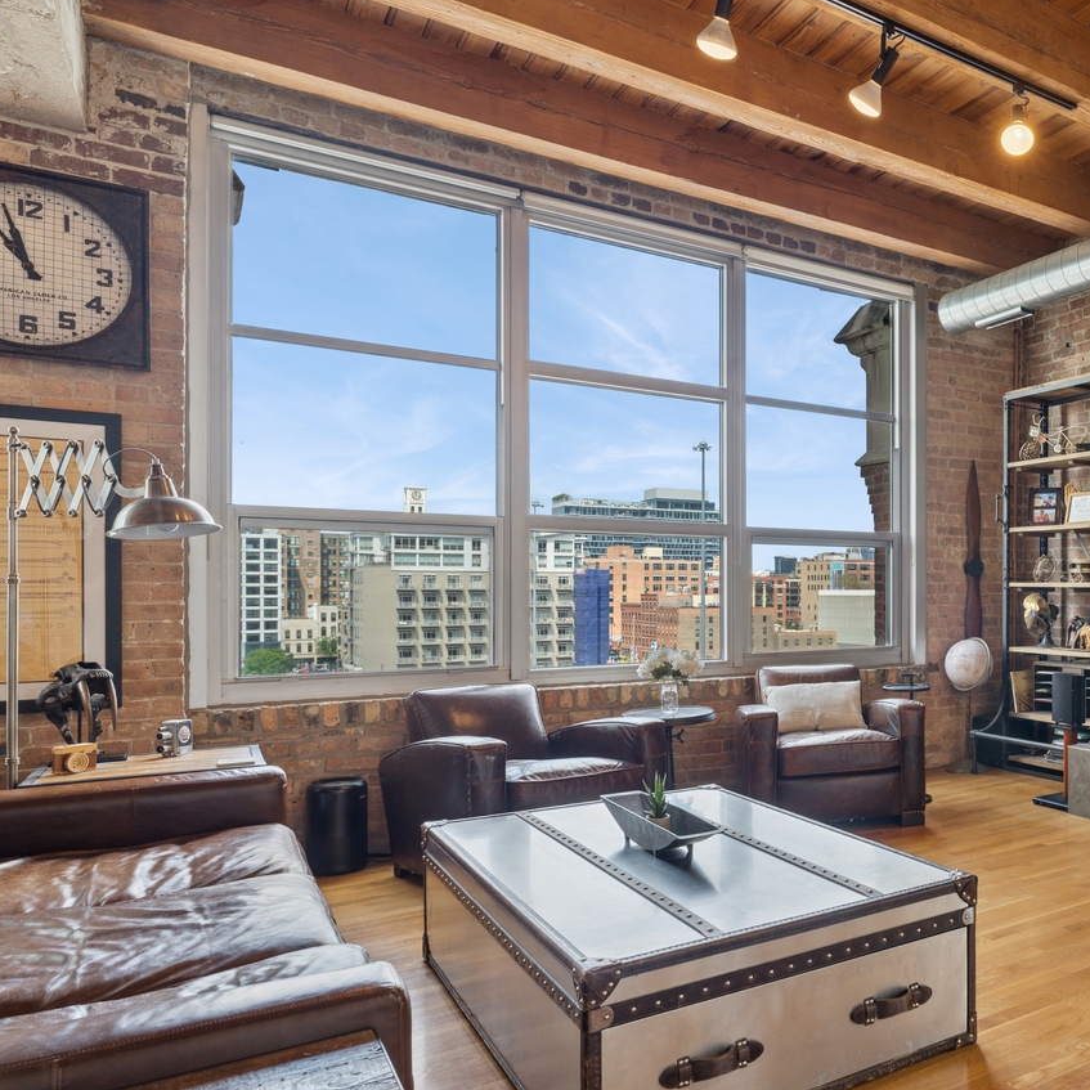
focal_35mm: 26
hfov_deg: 54.9
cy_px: 613
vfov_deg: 60.7
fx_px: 926
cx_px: 929
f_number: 8
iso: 320
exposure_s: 1/160
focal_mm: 16
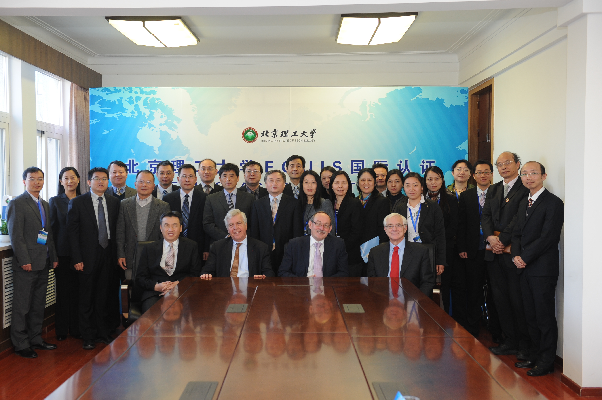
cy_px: 202
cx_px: 281
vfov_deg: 34.2
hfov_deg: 49.5
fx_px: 652
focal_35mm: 39
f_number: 4
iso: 800
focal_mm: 36
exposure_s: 1/160
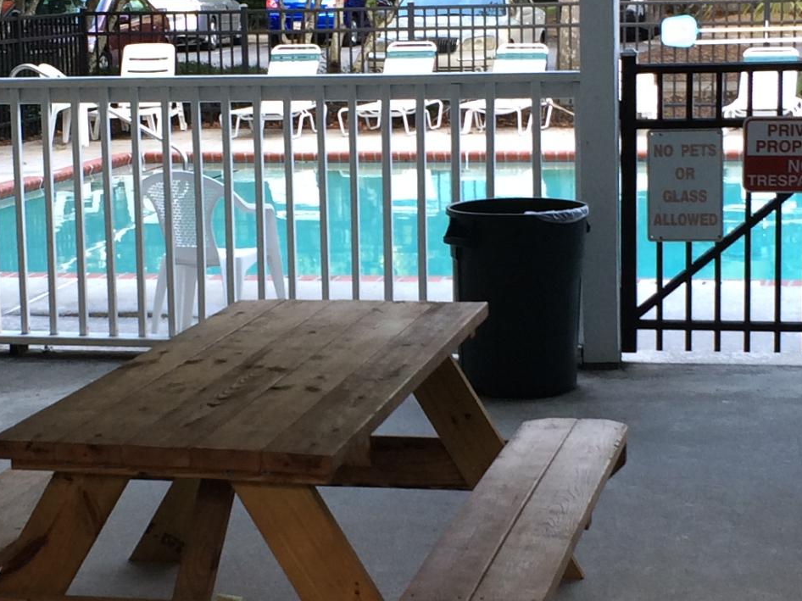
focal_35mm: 92
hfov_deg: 21.3
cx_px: 312
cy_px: 361
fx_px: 2131
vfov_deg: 16.0
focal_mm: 4.15
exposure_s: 1/60
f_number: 2.2
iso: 50
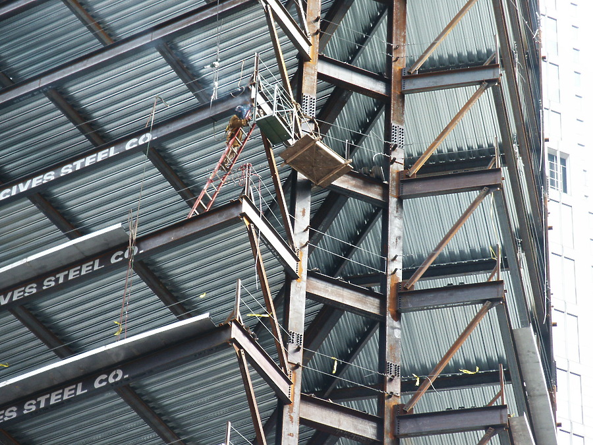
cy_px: 222
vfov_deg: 10.7
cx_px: 296
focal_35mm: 139
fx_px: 2381
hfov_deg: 14.2
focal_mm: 28.22
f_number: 3.6
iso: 125
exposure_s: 1/125
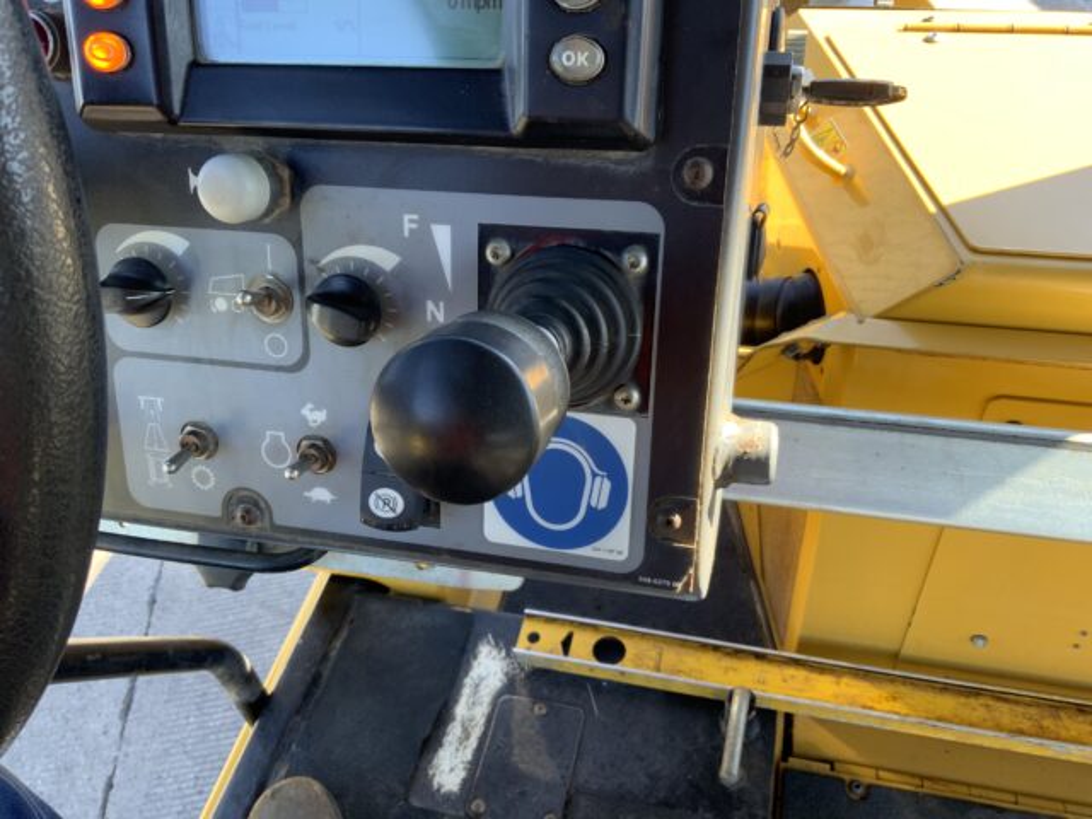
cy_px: 410
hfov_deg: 61.7
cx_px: 546
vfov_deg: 48.2
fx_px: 915
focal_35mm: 29
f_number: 1.8
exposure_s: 1/122
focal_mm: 3
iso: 25
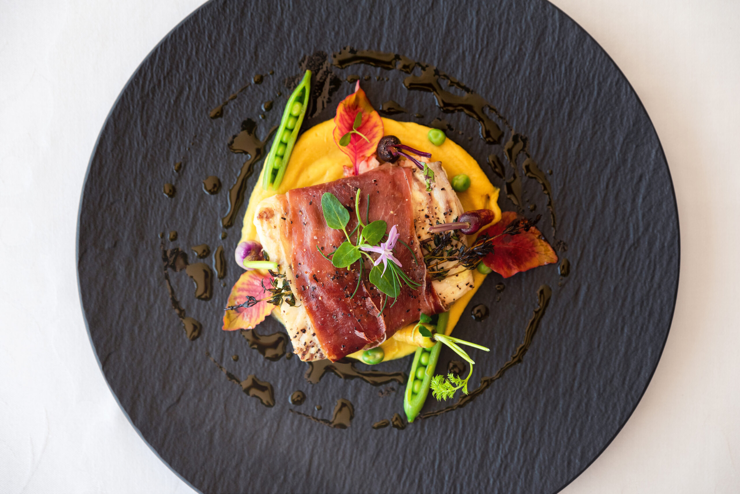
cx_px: 370
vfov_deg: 19.5
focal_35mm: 70
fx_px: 1439
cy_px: 247
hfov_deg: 28.8
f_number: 5.6
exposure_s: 1/320
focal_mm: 70
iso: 400
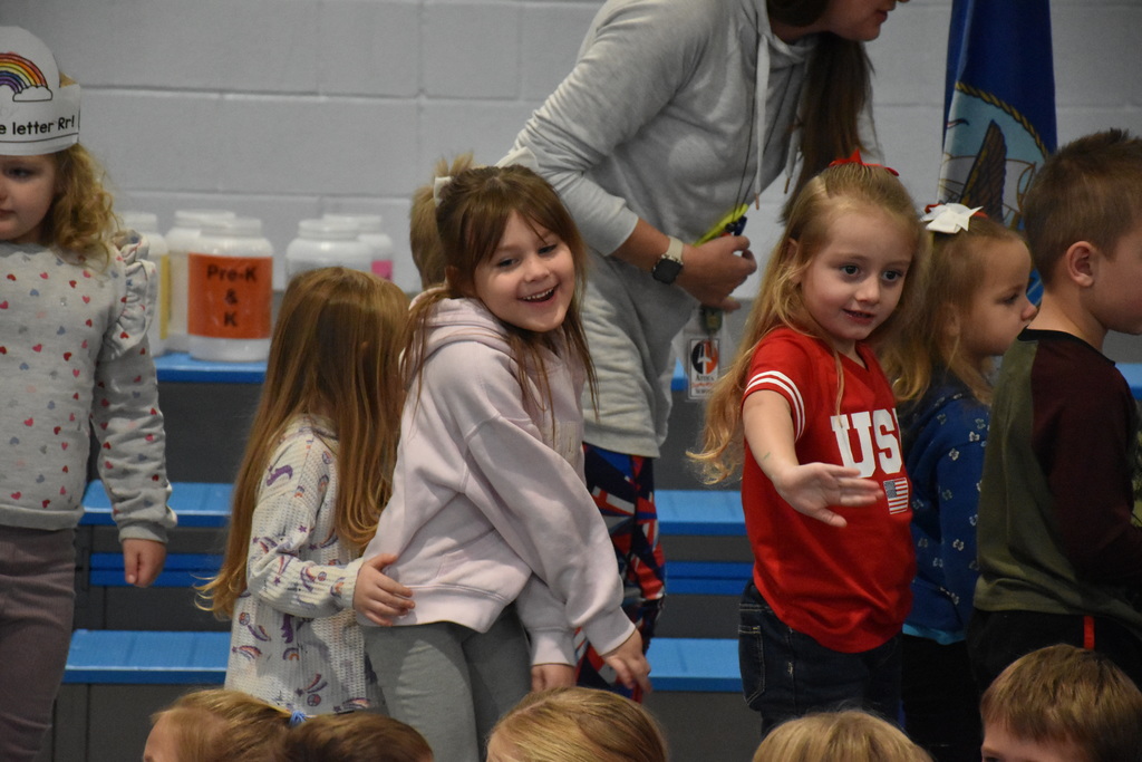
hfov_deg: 12.2
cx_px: 571
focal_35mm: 168
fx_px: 5330
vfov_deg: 8.2
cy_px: 381
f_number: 5.6
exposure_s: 1/320
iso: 6400
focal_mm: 112
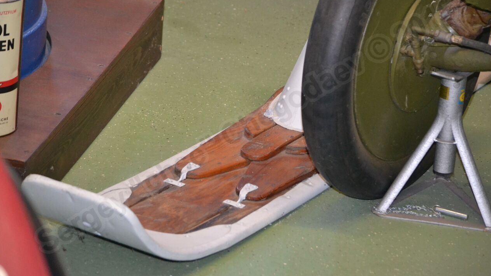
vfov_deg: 6.6
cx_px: 249
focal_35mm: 185
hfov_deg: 11.6
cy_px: 124
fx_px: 2408
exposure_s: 1/60
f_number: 4.8
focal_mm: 116
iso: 3200
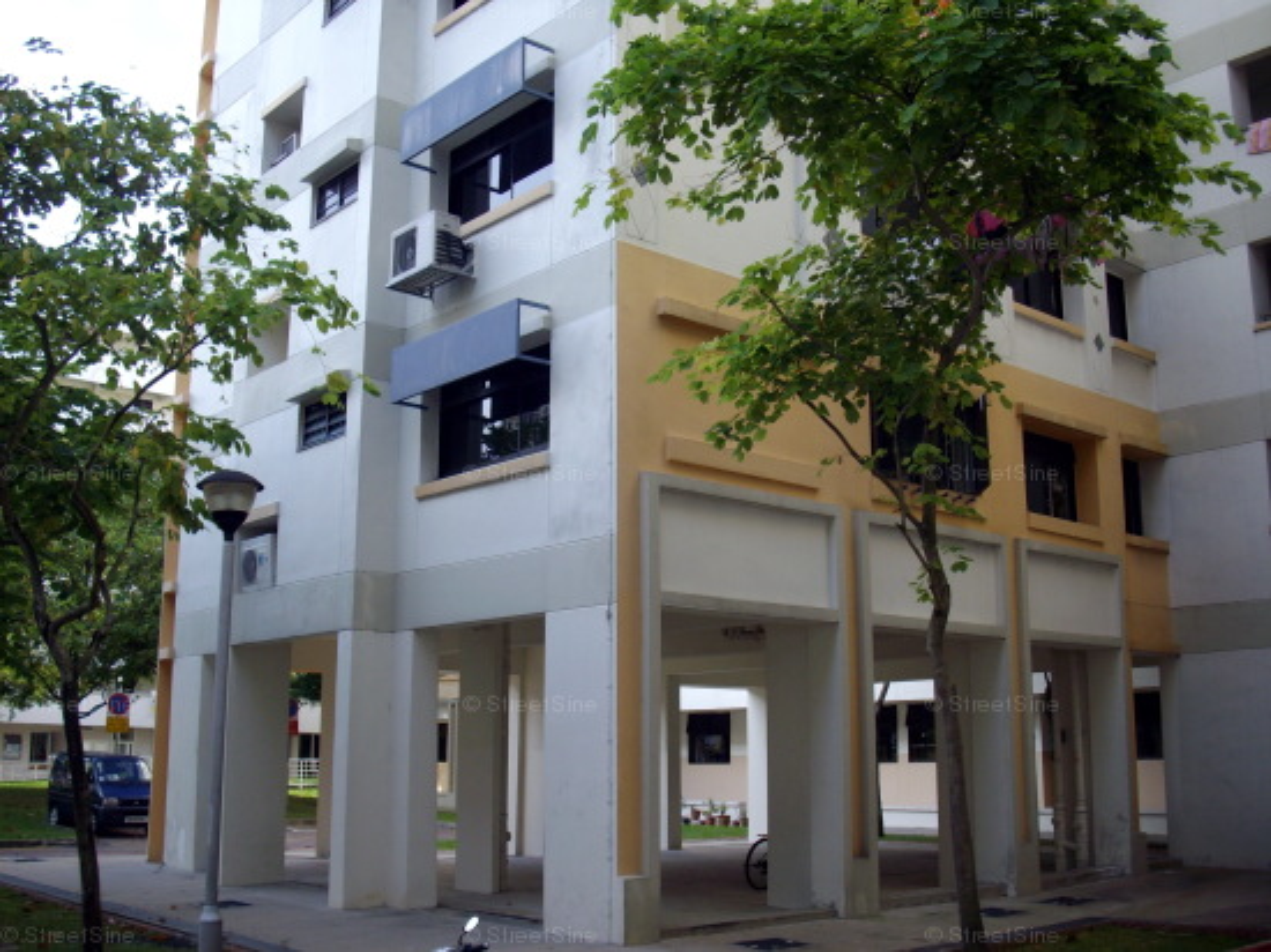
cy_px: 476
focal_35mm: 37
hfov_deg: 50.2
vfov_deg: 38.6
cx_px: 636
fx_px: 1358
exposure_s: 1/125
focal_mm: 6.2
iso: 80
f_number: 2.8
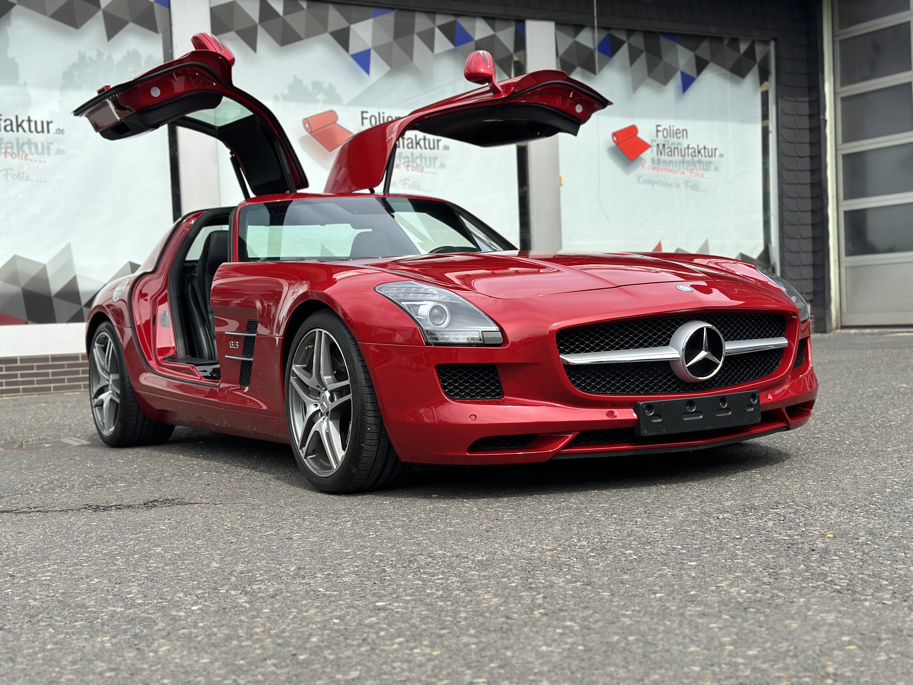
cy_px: 342
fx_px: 1266
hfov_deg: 39.7
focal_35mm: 48
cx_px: 456
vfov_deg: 30.3
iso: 80
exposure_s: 1/3257
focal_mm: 6.86
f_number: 1.78
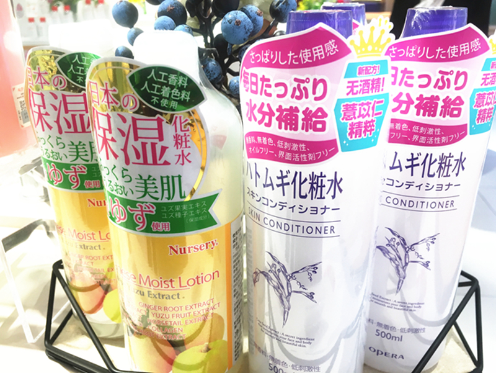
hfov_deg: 61.6
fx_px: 416
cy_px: 186
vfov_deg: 48.3
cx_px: 248
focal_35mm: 29
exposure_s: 1/33
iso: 25
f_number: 2.2
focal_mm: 4.15
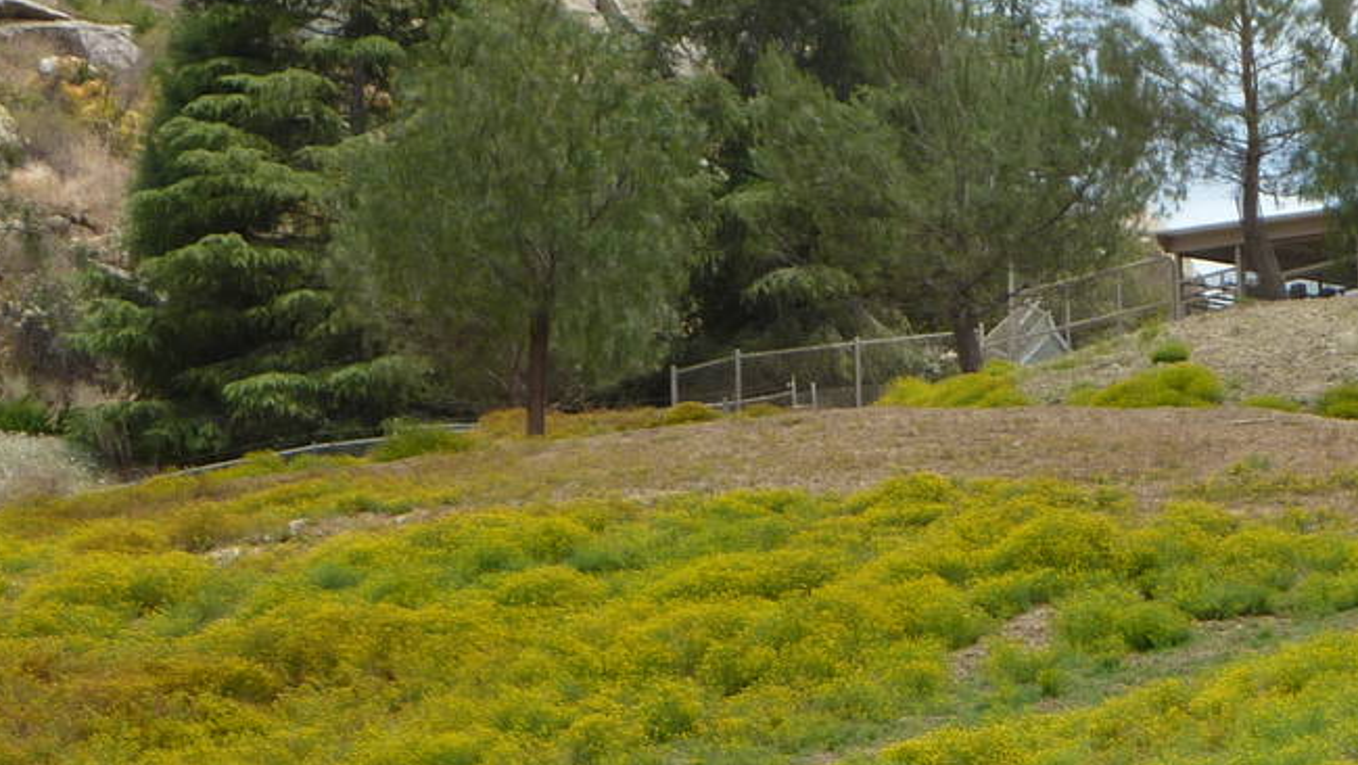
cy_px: 886
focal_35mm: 193
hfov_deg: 11.1
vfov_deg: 6.3
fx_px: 6951
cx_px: 1358
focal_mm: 11.9
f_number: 5
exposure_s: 1/400
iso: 80
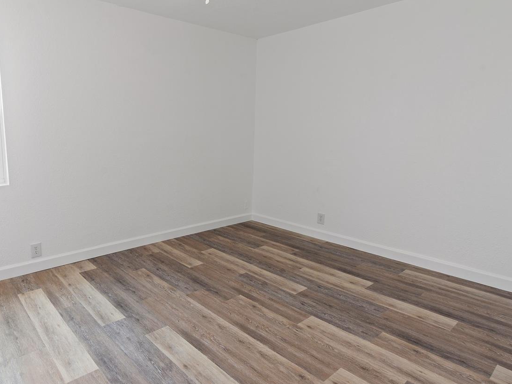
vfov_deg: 63.3
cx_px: 199
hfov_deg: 77.9
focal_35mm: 21
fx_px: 311
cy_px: 174
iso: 100
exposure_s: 1/3
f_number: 10
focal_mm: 10
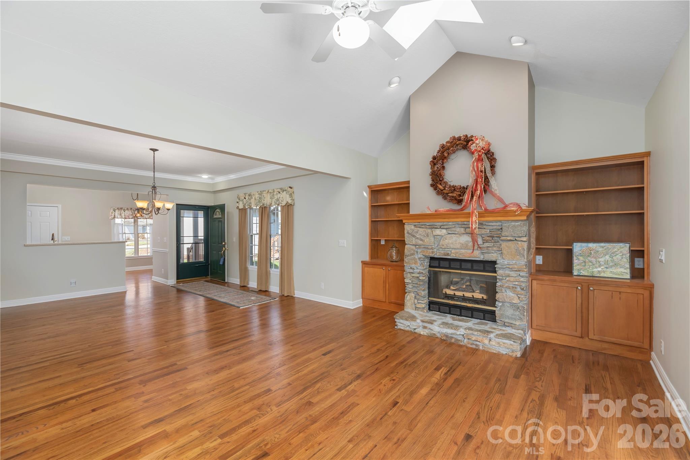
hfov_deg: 100.4
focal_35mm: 15
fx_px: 288
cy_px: 230
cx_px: 345
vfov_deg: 77.3
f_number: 7.1
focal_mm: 15
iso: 320
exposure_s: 1/30
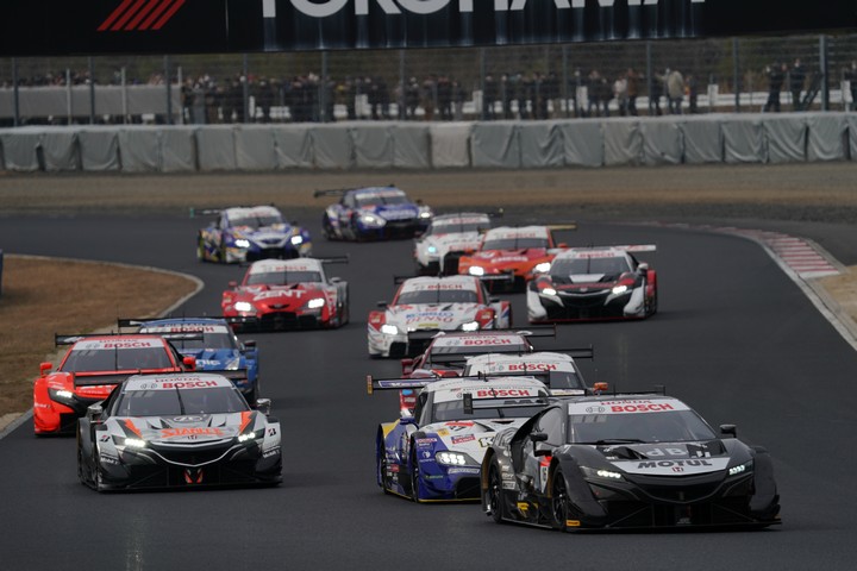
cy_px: 286
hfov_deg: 5.1
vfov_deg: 3.4
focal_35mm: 407
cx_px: 428
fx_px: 9688
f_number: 6.3
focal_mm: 407
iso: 100
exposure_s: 1/800
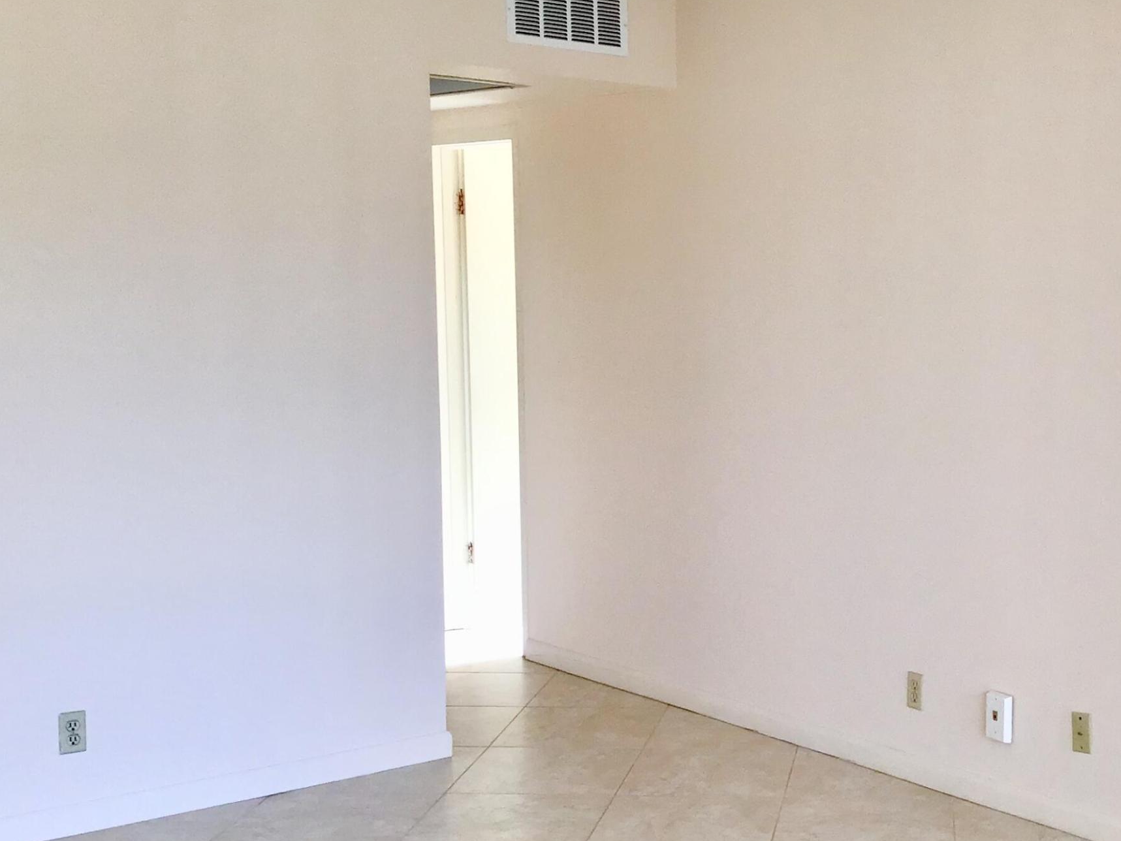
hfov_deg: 35.6
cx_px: 896
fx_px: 1684
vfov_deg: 28.0
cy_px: 488
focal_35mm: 52
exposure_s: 1/60
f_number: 2.4
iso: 32
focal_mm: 3.3
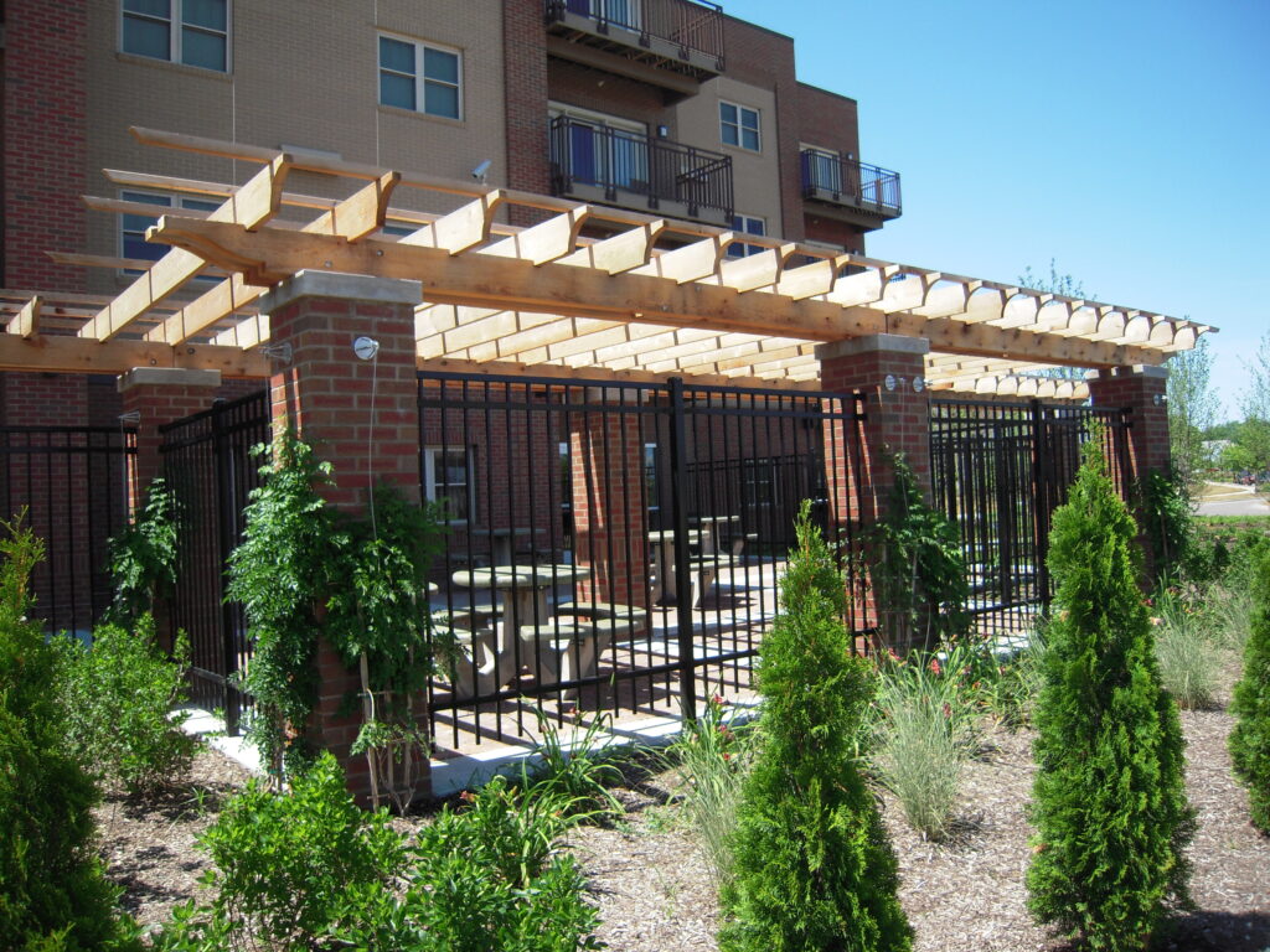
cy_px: 476
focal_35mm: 28
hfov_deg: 63.4
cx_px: 635
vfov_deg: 49.7
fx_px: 1027
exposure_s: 1/160
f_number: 5.4
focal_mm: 5
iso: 100
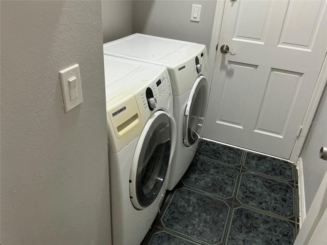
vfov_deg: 49.7
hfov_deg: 63.4
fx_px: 265
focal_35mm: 28
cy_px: 122
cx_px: 164
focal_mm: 3
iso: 160
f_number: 1.8
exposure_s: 1/60
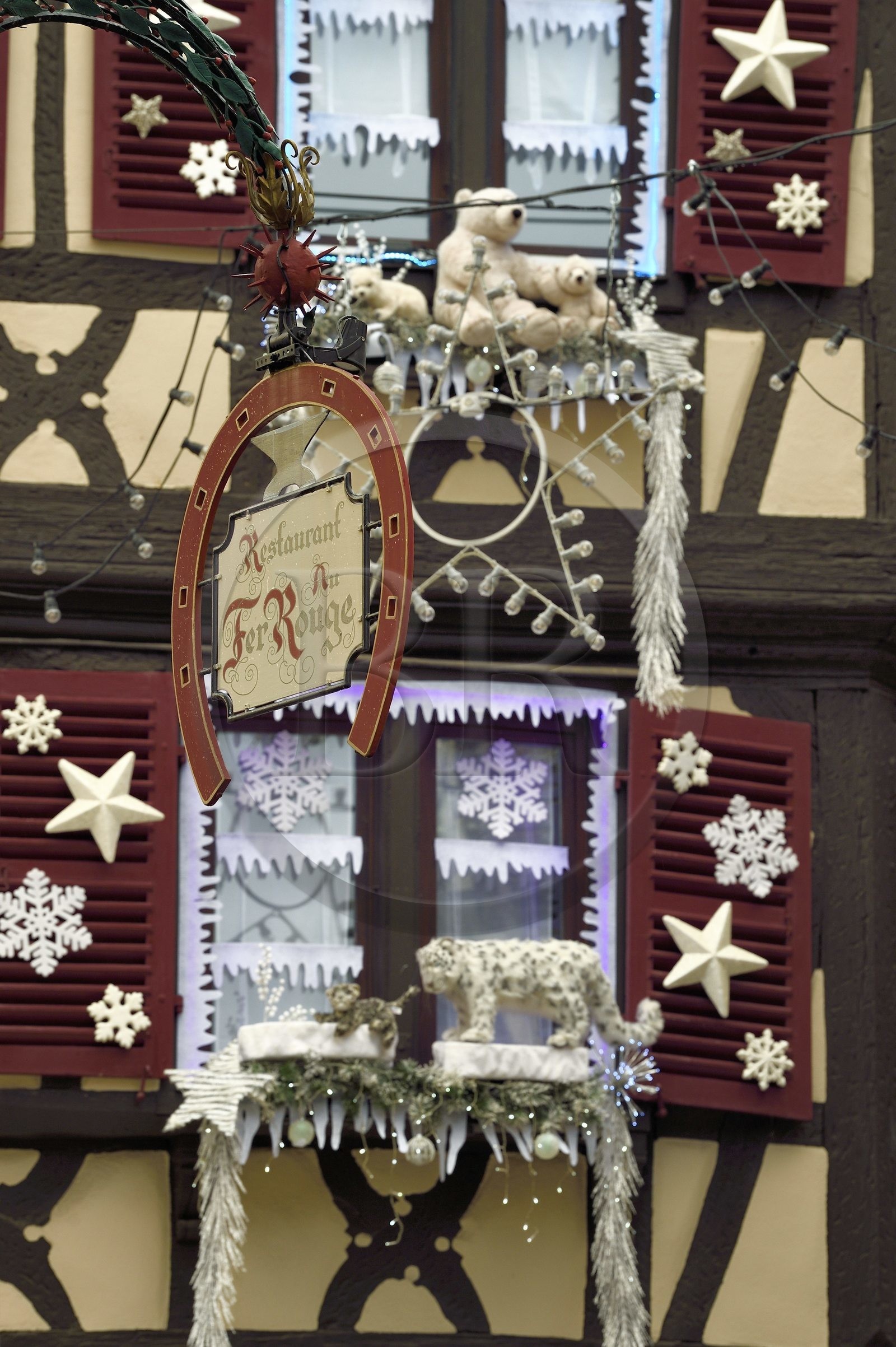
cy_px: 674
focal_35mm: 200
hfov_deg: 6.9
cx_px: 448
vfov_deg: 10.3
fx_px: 7477
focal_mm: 200
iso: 400
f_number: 6.3
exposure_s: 1/125
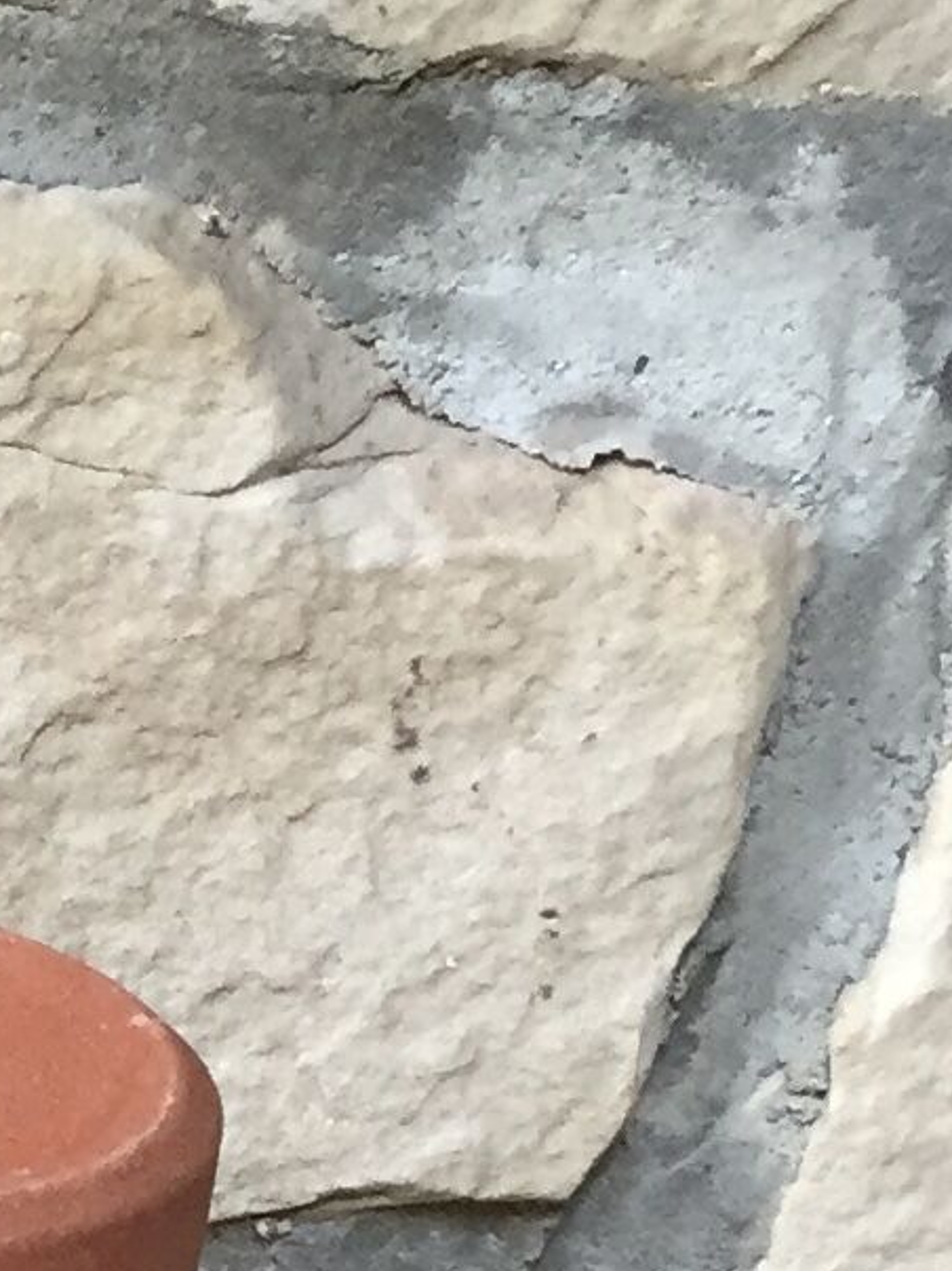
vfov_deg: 11.5
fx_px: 5759
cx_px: -1525
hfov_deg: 8.4
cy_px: 2428
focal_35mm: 157
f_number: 2.2
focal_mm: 4.15
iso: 64
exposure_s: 1/33
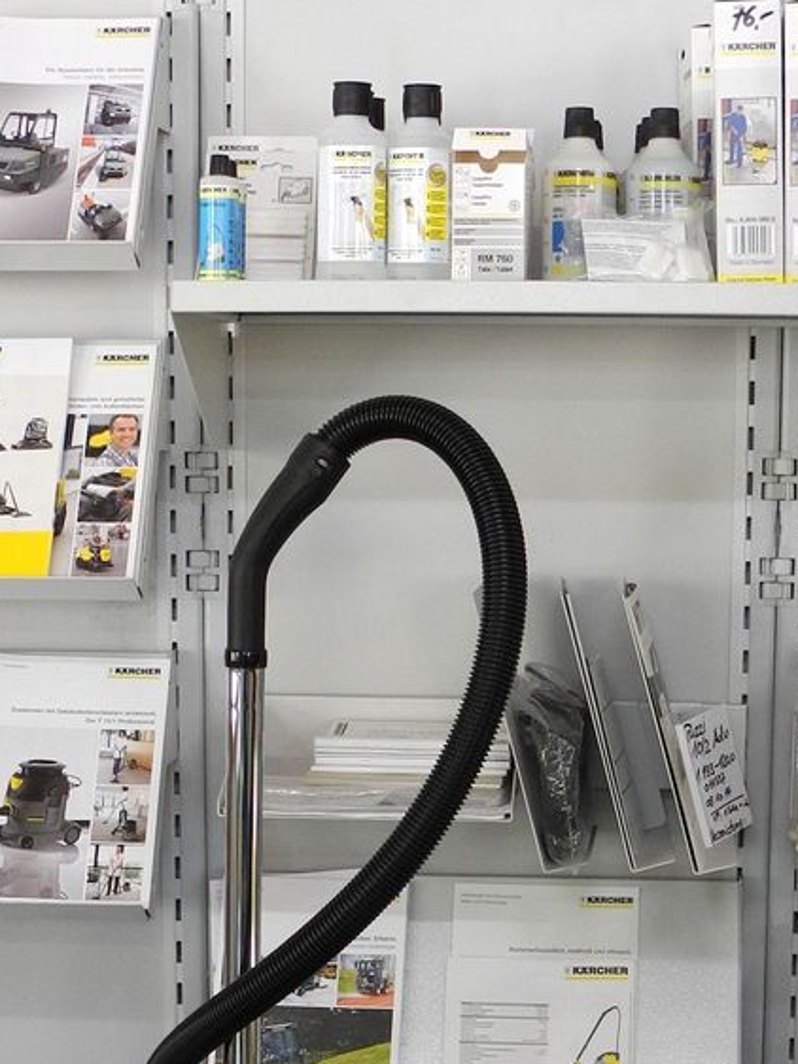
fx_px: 2460
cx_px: 512
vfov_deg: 24.0
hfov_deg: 18.4
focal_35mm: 80
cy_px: 875
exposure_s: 1/60
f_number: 2.8
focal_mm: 6.4
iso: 100
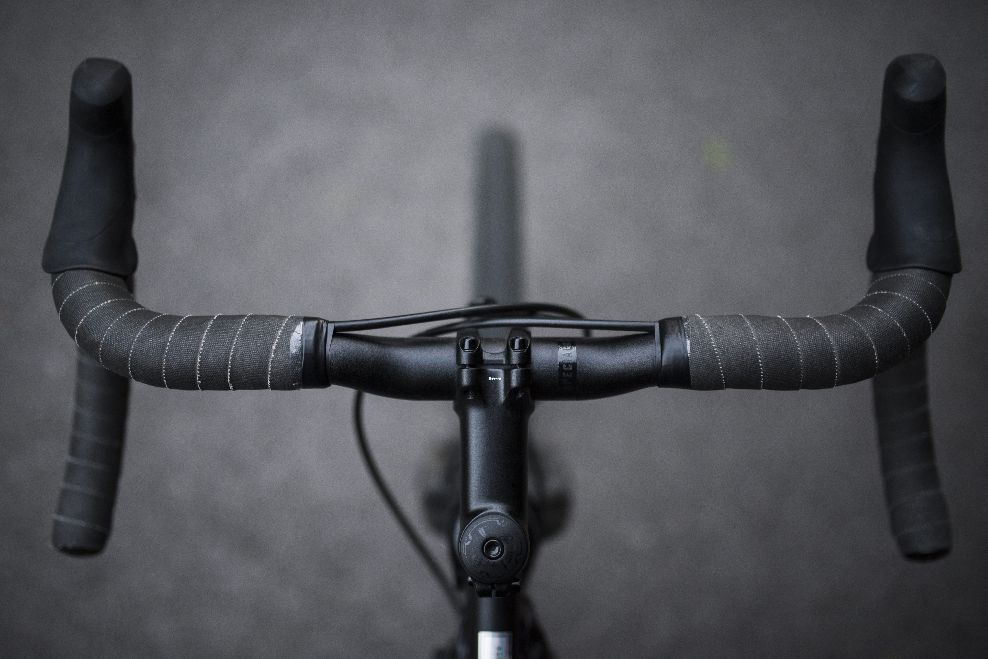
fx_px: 961
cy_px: 330
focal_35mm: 35
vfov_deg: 37.9
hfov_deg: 54.4
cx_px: 494
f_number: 1.4
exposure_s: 1/60
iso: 800
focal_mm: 35
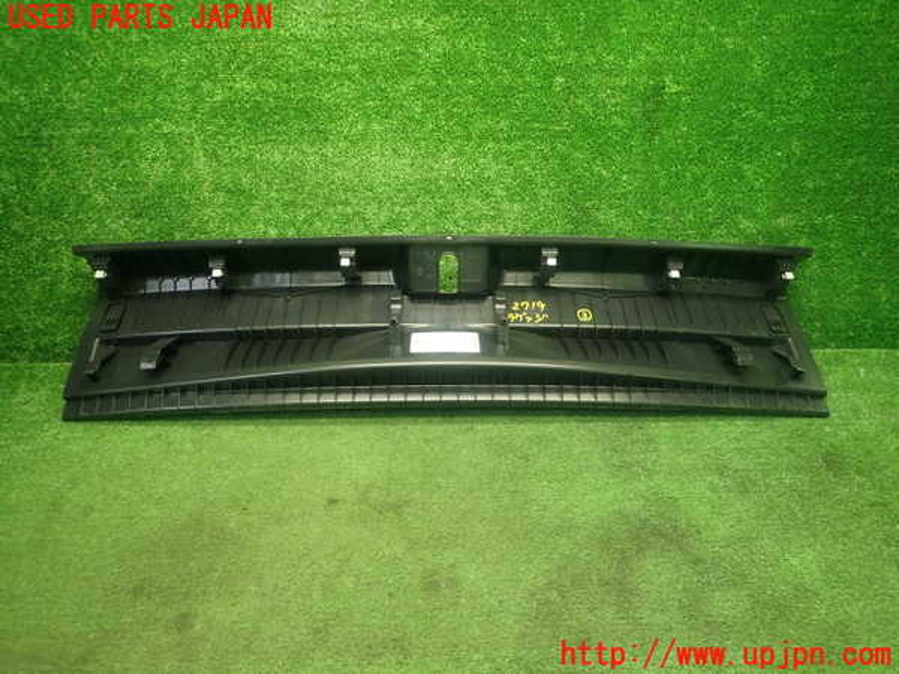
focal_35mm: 25
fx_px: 649
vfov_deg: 54.9
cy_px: 337
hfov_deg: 69.4
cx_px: 450
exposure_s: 1/30
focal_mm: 4.5
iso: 200
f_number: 2
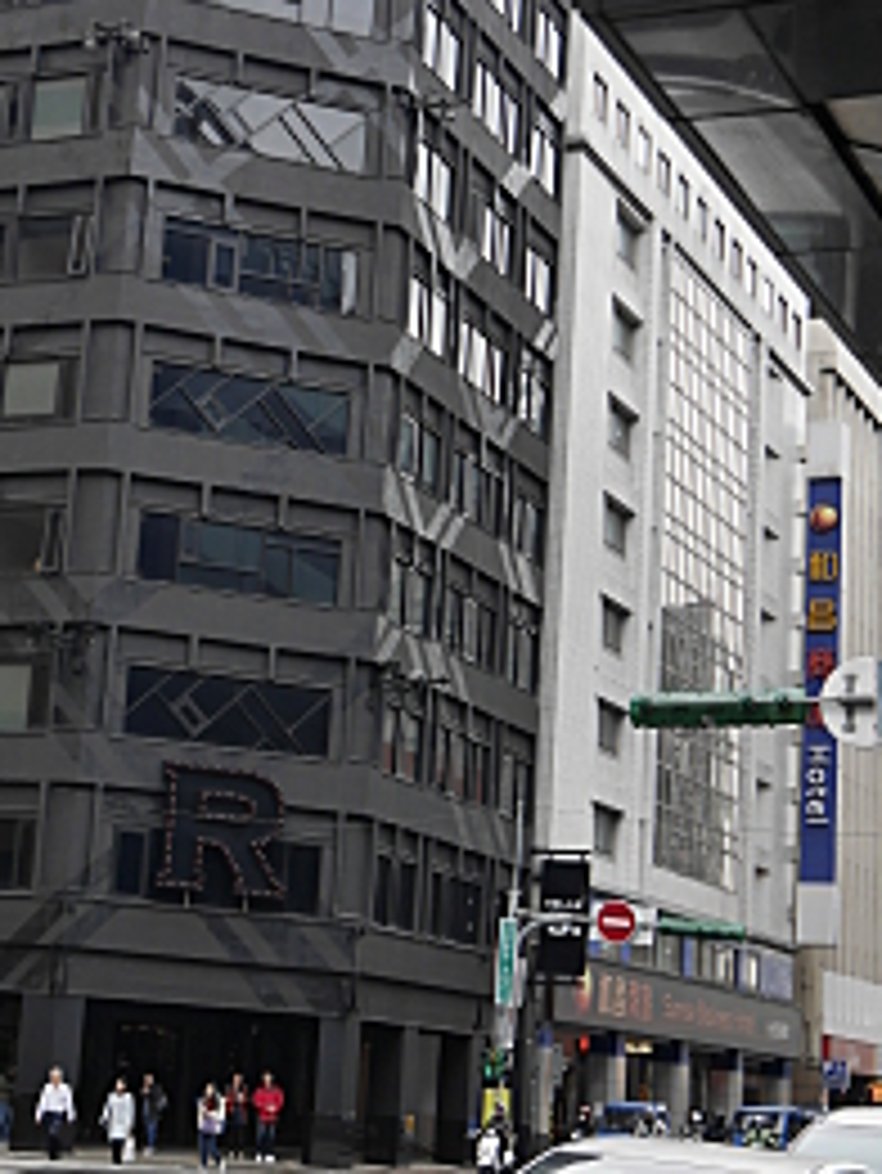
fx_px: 2342
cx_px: 263
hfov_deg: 21.2
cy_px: 517
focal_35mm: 69
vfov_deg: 28.1
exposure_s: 1/160
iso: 200
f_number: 4.2
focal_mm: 18
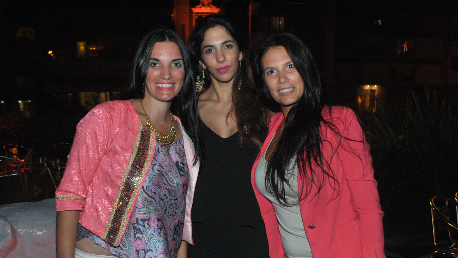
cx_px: 231
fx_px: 449
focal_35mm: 37
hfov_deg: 54.0
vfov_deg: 31.9
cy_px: 154
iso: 400
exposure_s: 1/80
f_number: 5.6
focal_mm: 22
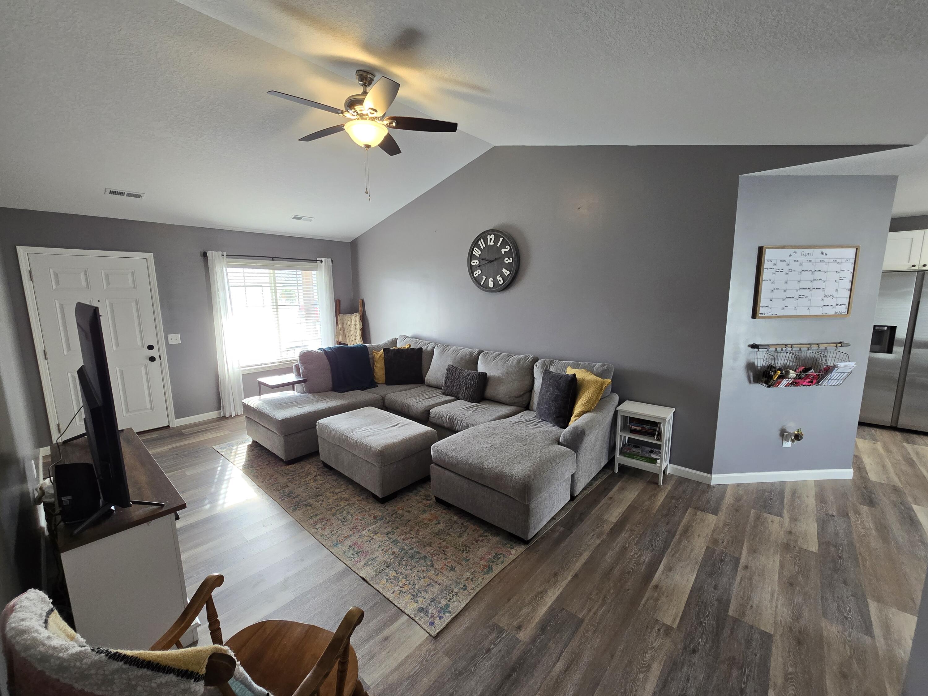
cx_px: 464
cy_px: 348
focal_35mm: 13
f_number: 2.2
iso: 160
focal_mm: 2.2
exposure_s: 1/60
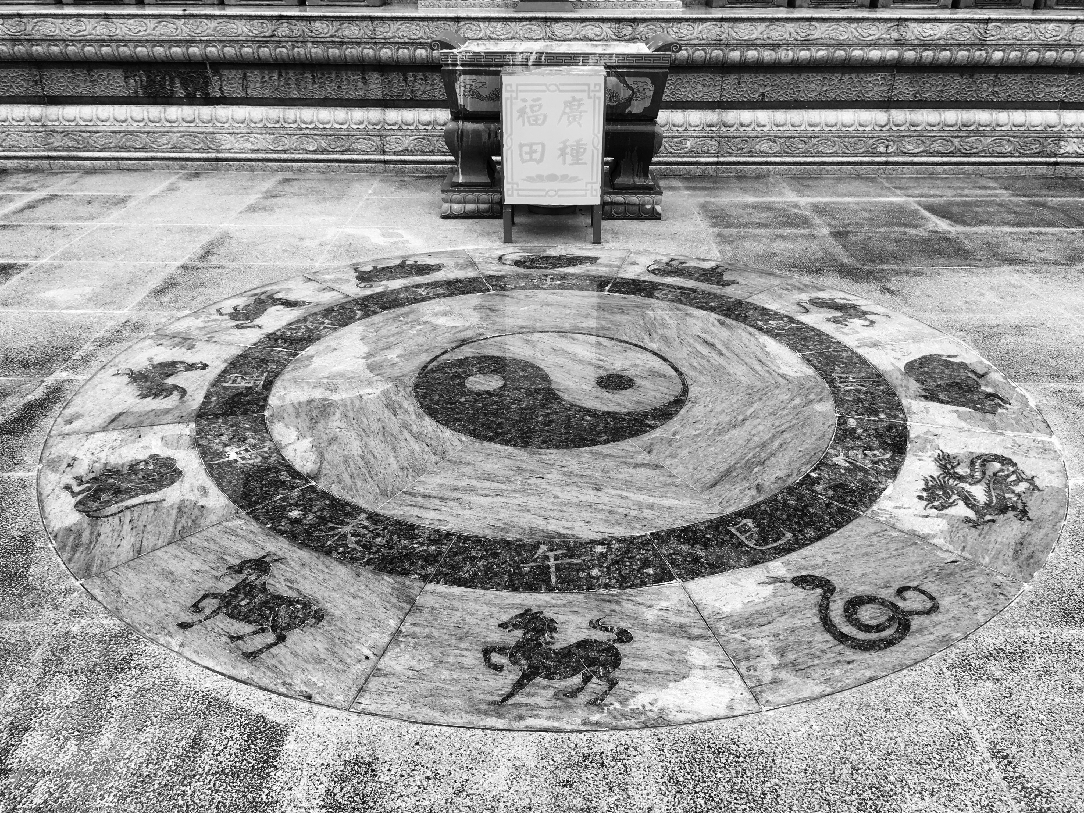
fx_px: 908
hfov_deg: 61.7
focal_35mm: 29
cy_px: 406
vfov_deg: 48.2
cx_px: 542
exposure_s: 1/105
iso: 25
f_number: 2.2
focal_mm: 4.15
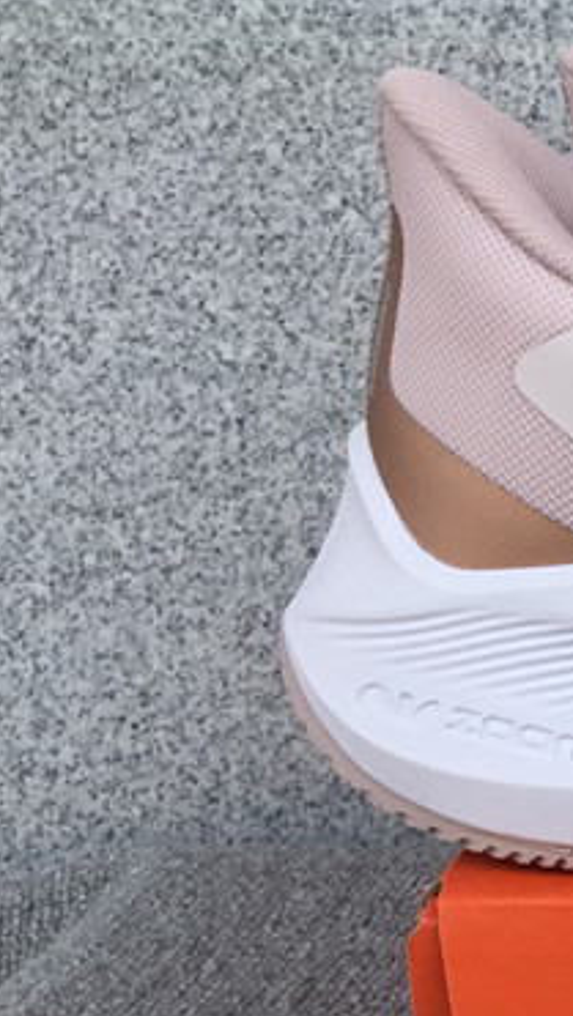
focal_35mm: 82
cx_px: 1168
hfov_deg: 12.8
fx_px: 2212
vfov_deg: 25.8
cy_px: 656
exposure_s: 1/631
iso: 25
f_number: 2.4
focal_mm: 3.3
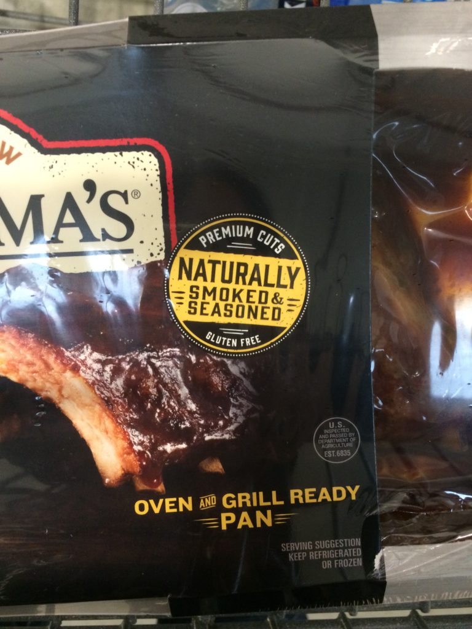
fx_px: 527
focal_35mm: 29
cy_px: 314
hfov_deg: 48.2
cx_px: 236
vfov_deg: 61.7
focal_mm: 4.15
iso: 250
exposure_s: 1/30
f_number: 2.2
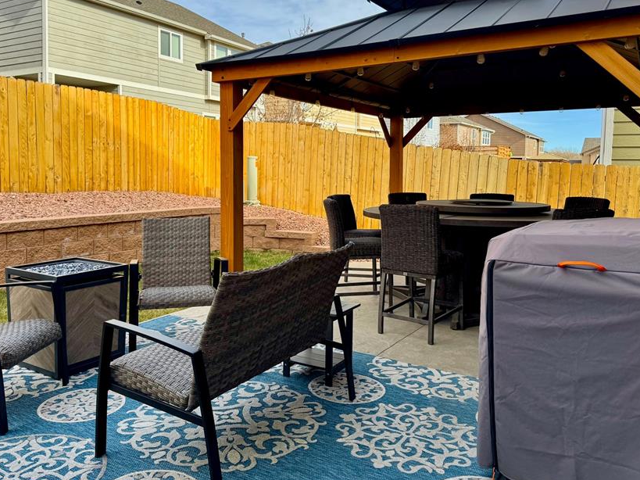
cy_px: 200
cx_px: 282
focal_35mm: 30
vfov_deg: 46.6
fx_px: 555
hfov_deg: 59.8
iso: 80
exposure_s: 1/1980
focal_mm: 6.76
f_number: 1.78
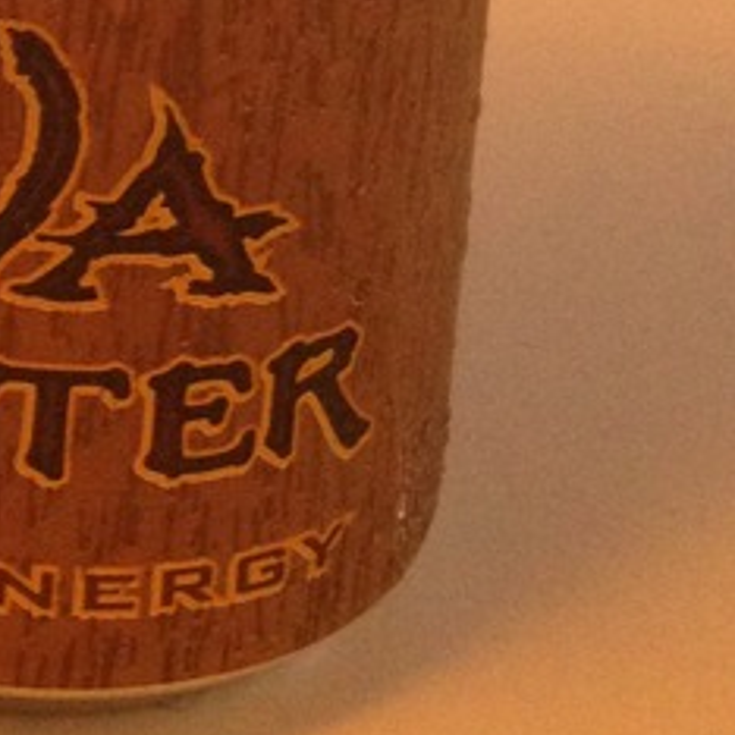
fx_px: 3147
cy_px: -586
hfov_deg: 12.4
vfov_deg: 12.2
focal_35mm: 131
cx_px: -499
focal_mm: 4.12
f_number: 2.4
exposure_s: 1/20
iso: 250
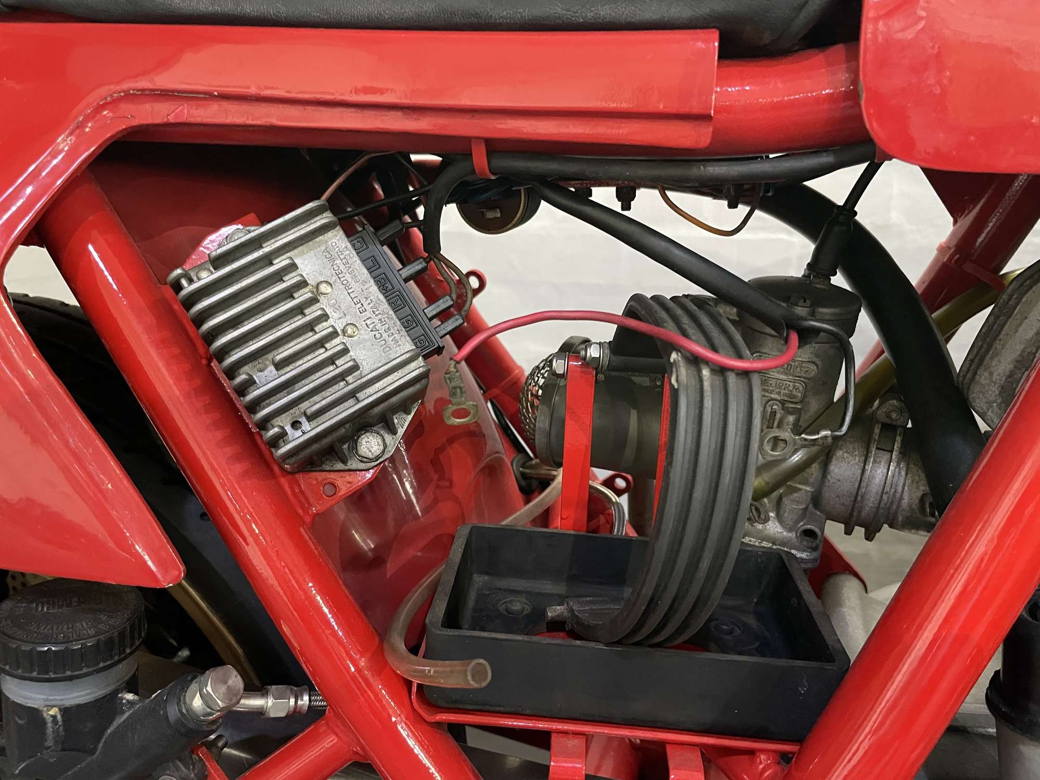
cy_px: 390
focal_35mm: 26
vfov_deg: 53.1
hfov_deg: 67.3
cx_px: 520
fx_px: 781
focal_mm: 4.2
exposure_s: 1/25
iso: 500
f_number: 1.6
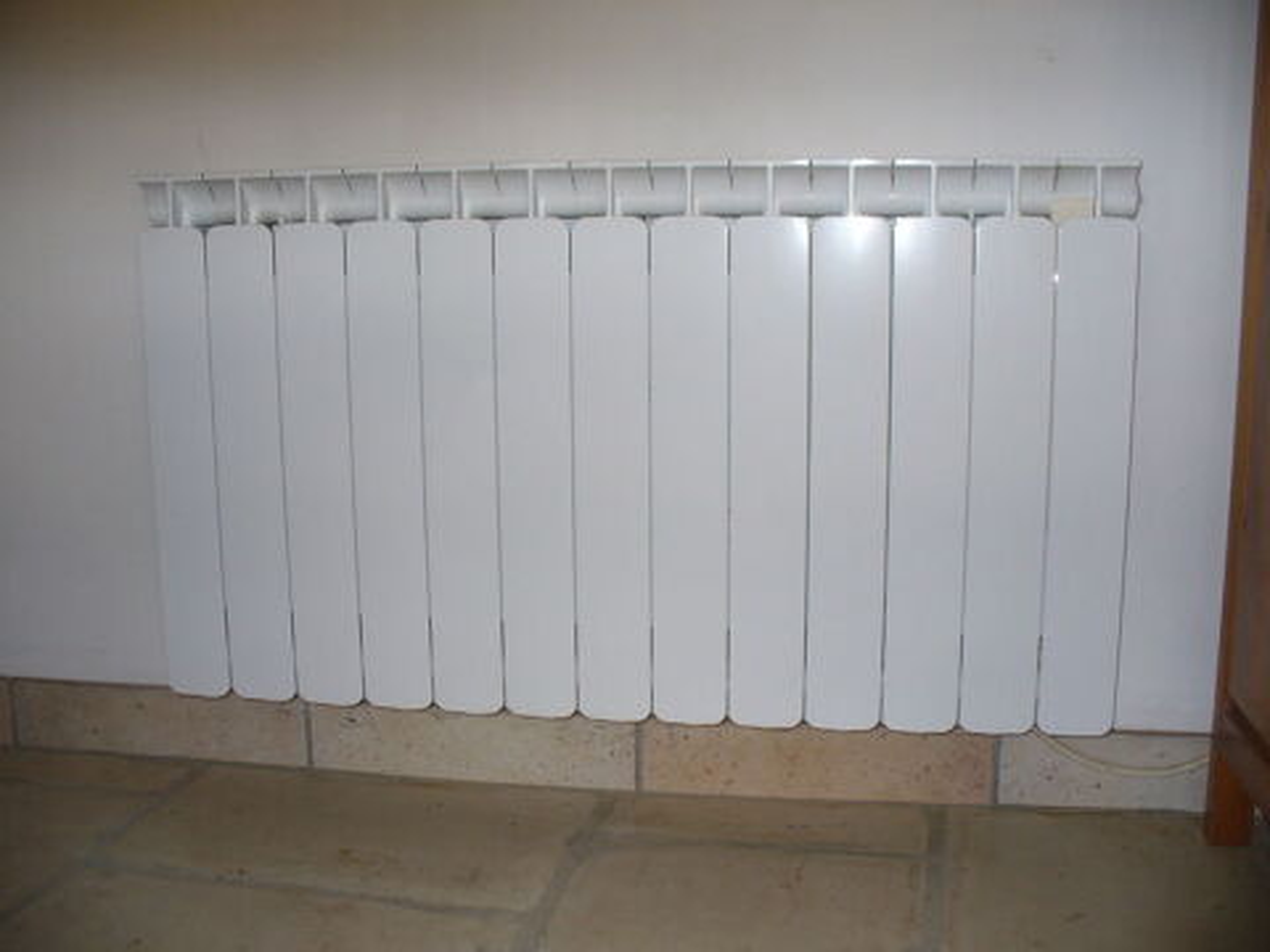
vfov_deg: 38.7
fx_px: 1357
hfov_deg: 50.1
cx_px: 635
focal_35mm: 37
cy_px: 476
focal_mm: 6.1
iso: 100
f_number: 2.8
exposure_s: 1/30
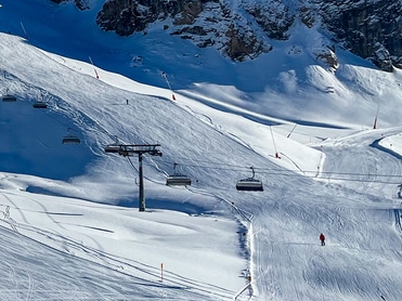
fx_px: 964
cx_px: -163
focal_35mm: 83
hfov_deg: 20.8
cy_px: 87
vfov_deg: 17.7
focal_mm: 5.1
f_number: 1.6
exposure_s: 1/9100
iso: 50
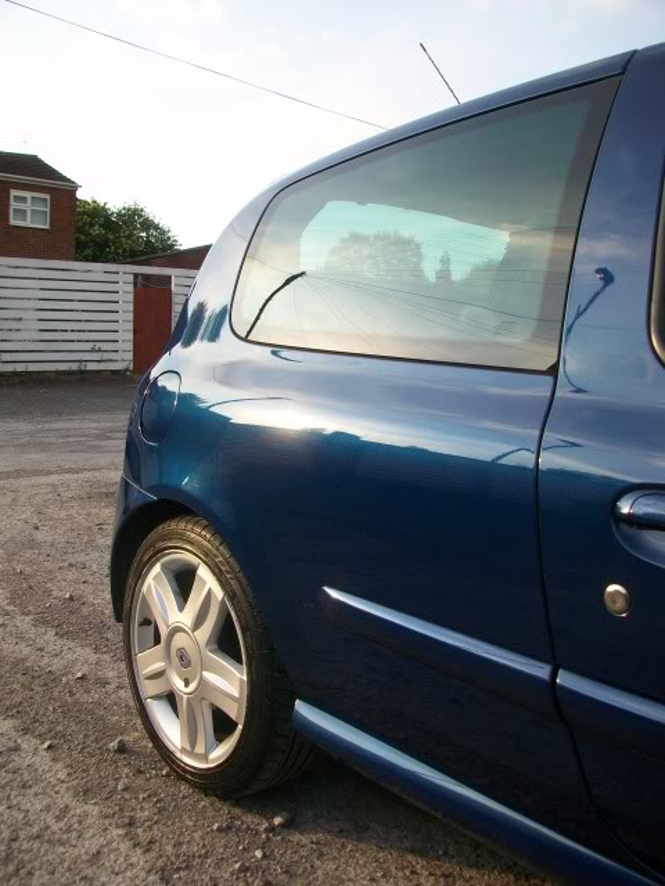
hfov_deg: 44.2
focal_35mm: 32
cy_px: 443
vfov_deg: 56.8
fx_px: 820
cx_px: 332
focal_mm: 5.7
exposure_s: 1/400
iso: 64
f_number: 2.8
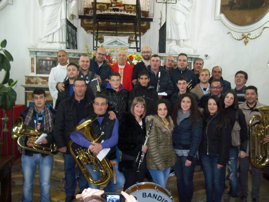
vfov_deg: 39.7
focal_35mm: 36
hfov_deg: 51.4
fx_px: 280
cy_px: 101
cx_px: 134
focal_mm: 6.5
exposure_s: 1/30
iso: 320
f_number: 3.1
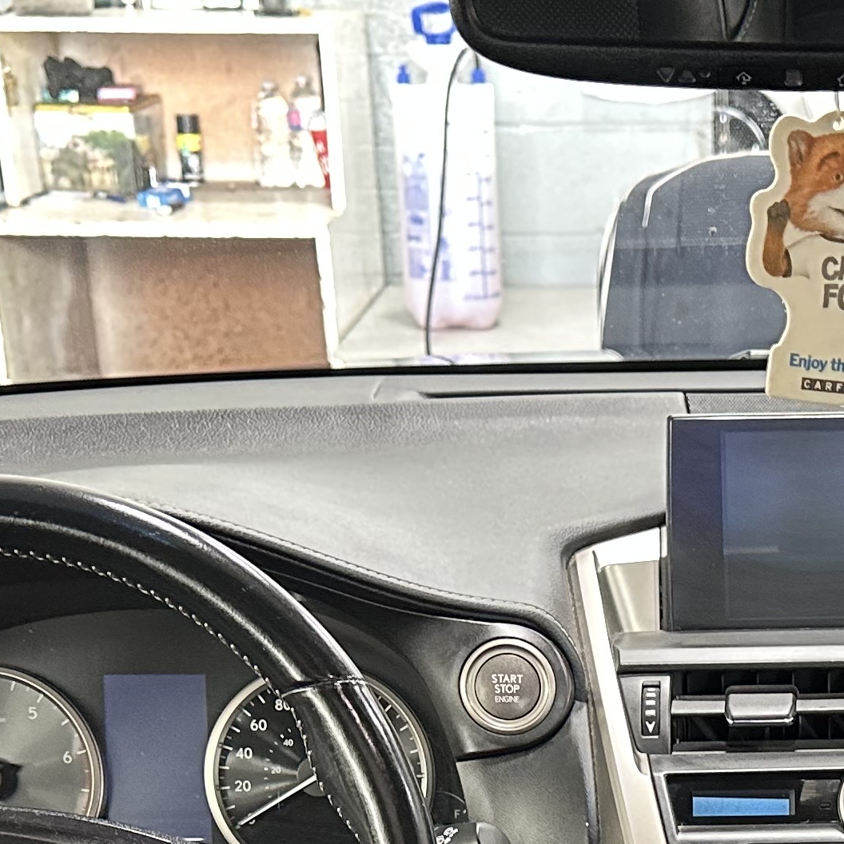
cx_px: 841
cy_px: 1051
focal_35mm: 81
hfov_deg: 20.7
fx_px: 2234
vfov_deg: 19.9
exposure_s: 1/60
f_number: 1.78
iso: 400
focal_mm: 6.86
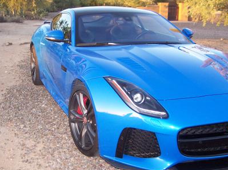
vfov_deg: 30.2
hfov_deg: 39.5
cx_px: 94
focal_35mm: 48
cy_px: 100
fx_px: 316
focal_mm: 6.3
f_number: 2.8
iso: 140
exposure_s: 1/90
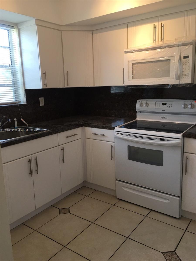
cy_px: 130
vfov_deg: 61.7
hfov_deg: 48.2
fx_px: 219
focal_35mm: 29
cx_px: 98
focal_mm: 4.15
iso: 32
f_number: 2.2
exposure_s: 1/30
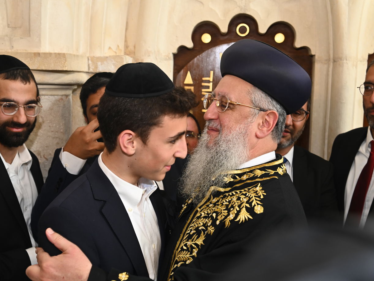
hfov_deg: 36.2
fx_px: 573
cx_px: 175
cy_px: 143
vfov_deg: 27.5
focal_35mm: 53
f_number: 5.6
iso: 800
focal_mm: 48
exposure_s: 1/125
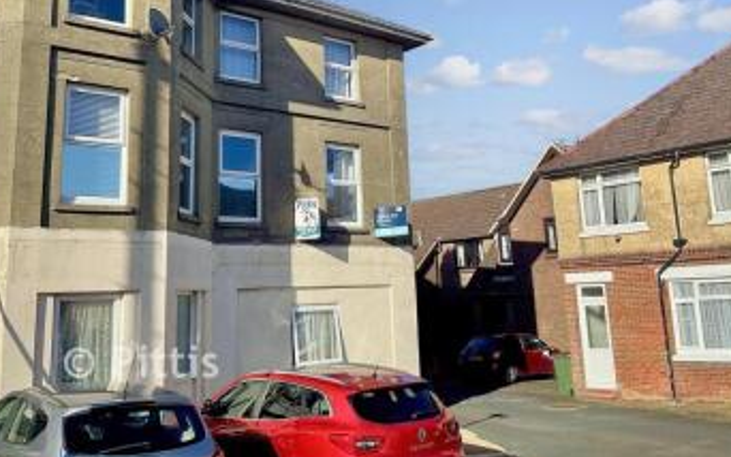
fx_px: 757
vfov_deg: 33.1
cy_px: 131
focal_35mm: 38
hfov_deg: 51.5
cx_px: 356
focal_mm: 3
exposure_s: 1/2538
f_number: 1.8
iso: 16
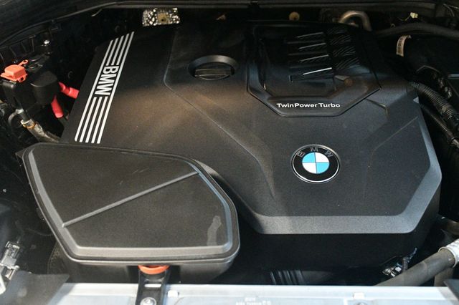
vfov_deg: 33.4
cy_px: 152
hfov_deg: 48.5
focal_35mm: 40
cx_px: 230
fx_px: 510
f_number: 4
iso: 10000
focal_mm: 27
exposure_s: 1/60
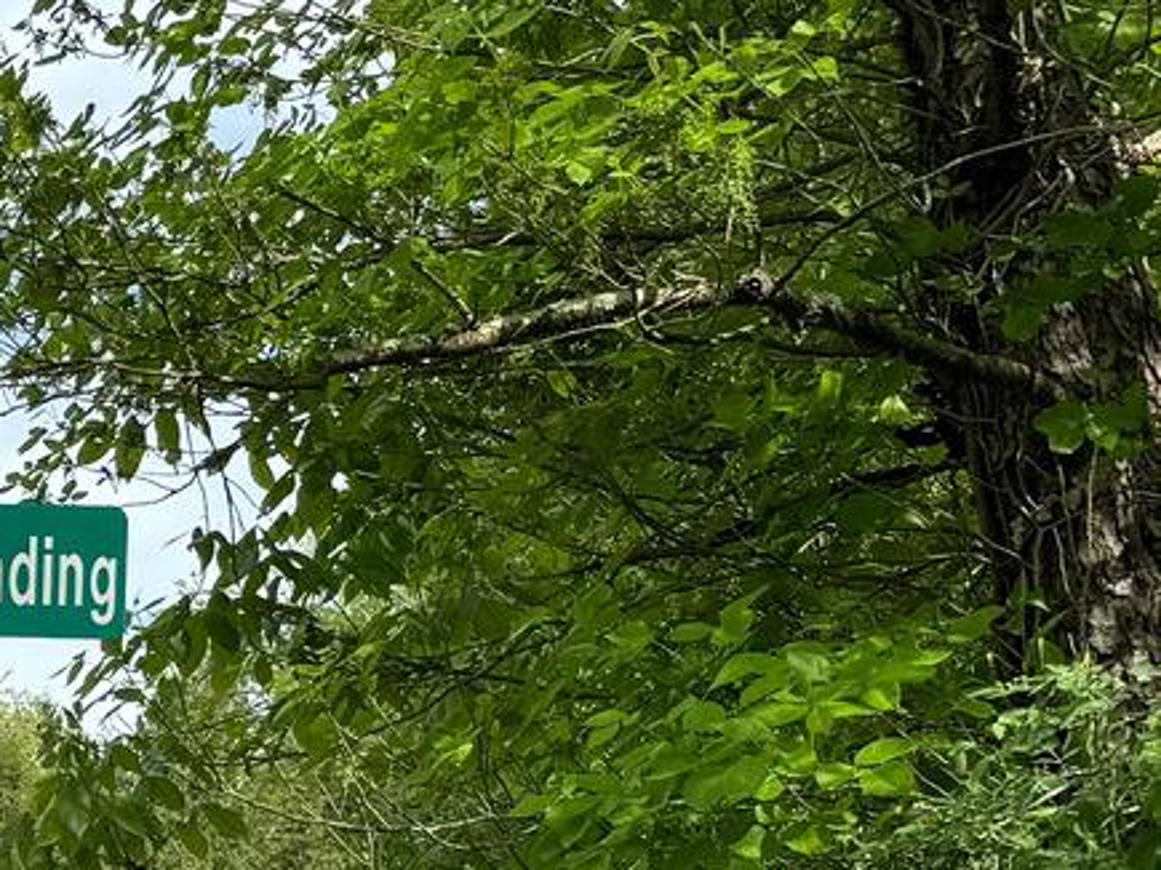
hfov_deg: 16.6
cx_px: -259
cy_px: 576
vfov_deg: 13.1
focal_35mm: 113
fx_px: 3789
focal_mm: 6.76
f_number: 1.78
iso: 80
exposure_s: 1/3802
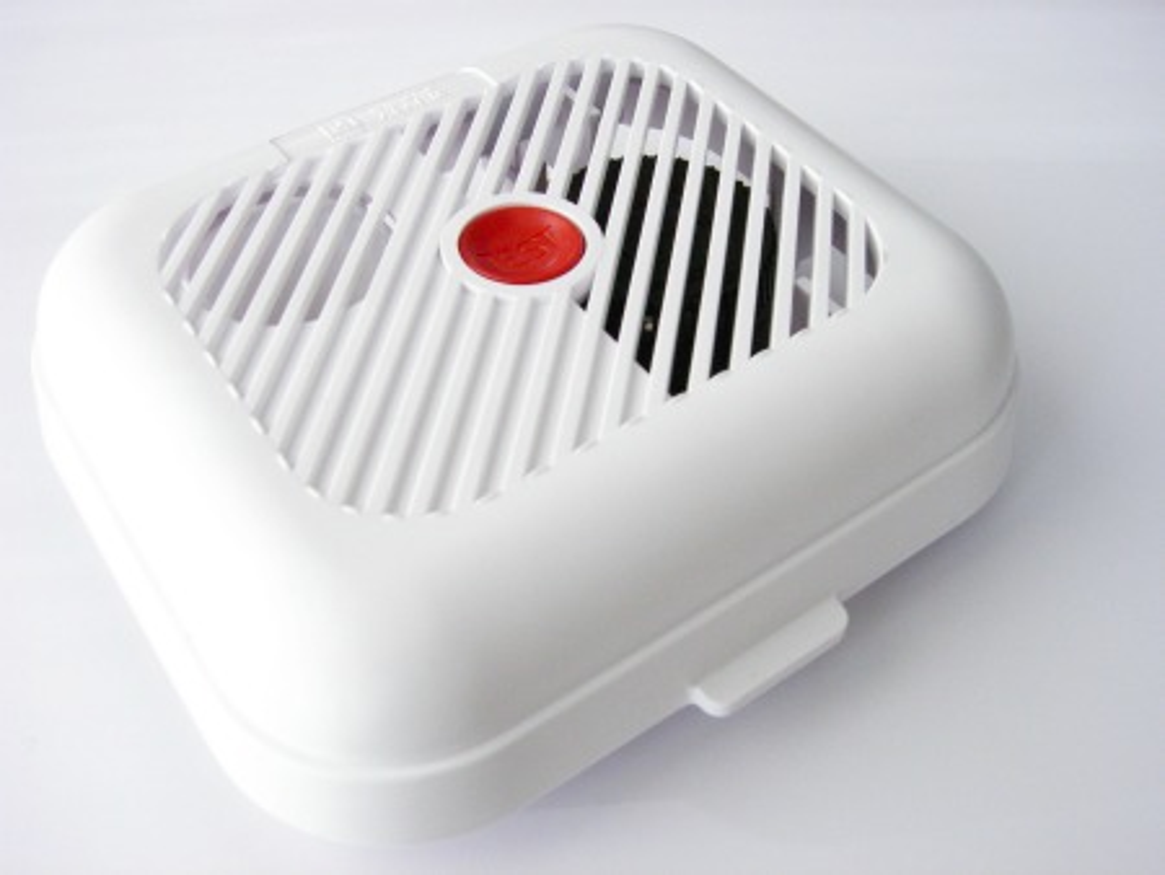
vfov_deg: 39.7
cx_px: 582
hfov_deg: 51.3
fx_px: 1212
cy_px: 438
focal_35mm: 36
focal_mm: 7.5
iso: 400
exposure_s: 1/280
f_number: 3.8
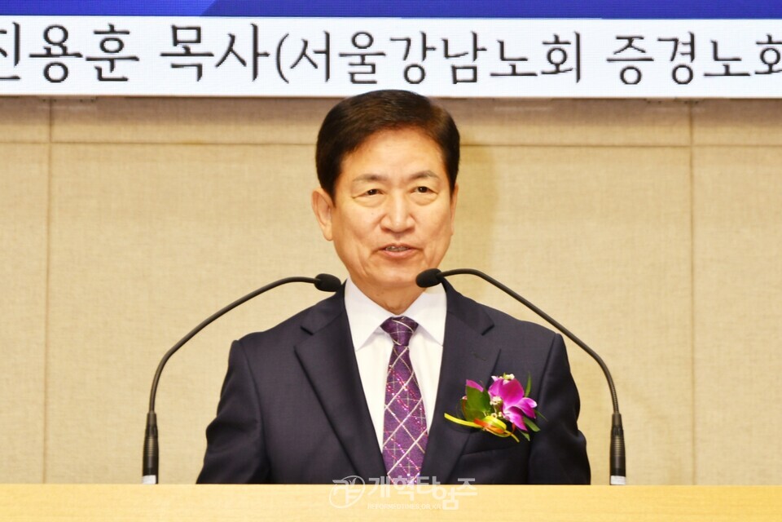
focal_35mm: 160
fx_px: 3475
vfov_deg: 8.6
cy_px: 261
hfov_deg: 12.8
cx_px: 391
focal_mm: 80
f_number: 5.6
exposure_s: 1/80
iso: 250
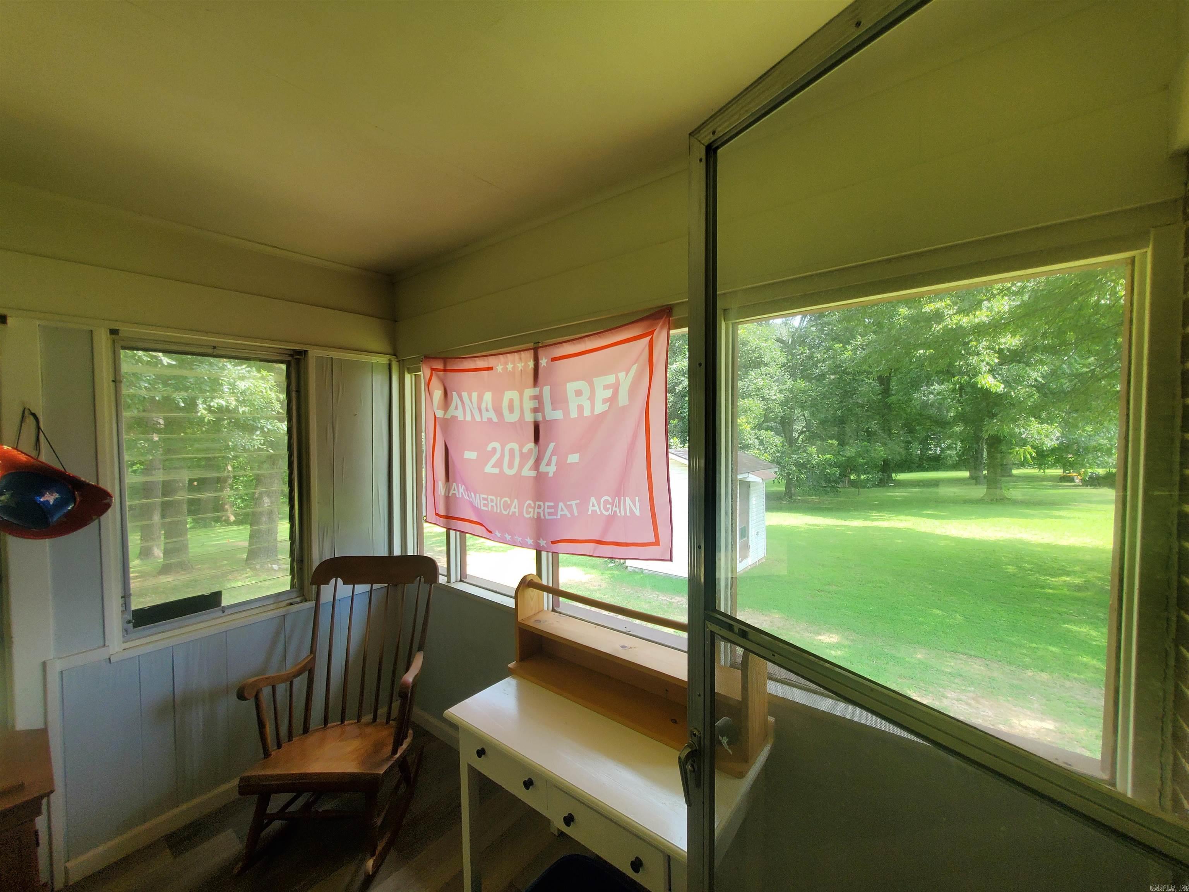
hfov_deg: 106.2
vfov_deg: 89.9
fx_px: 447
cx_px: 594
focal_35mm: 13
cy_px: 446
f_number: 2.2
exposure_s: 1/120
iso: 100
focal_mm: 1.8
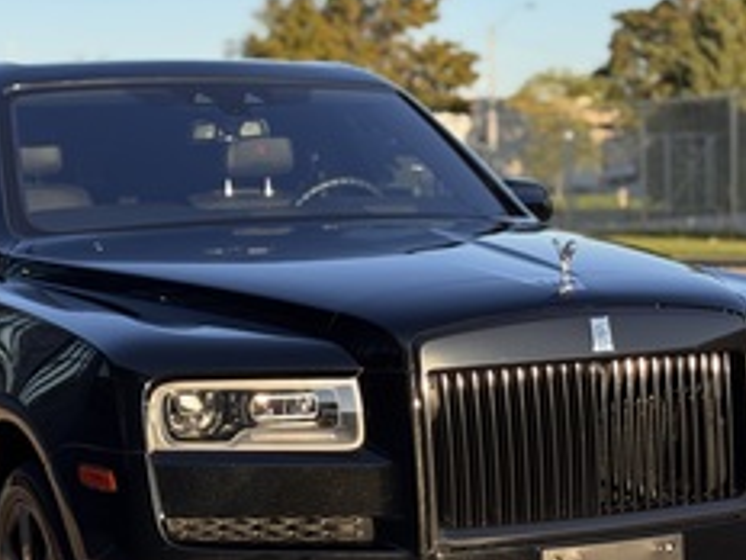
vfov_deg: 17.0
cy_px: 330
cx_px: 347
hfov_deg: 22.5
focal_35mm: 87
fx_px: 1875
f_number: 1.78
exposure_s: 1/802
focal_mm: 6.76
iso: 64
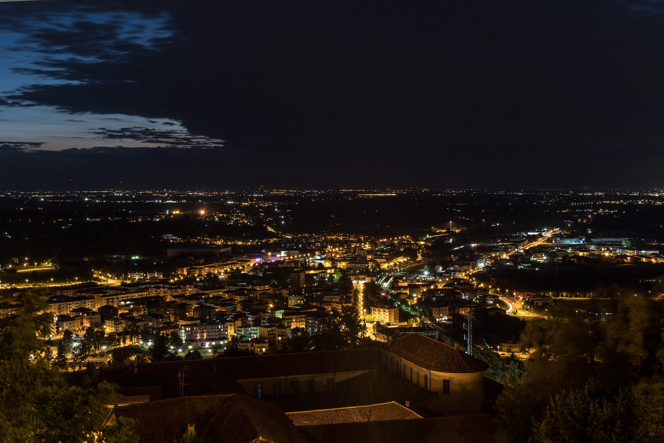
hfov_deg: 43.6
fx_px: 830
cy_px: 222
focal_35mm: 45
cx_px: 332
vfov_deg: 29.9
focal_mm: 30
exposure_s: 20
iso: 100
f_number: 5
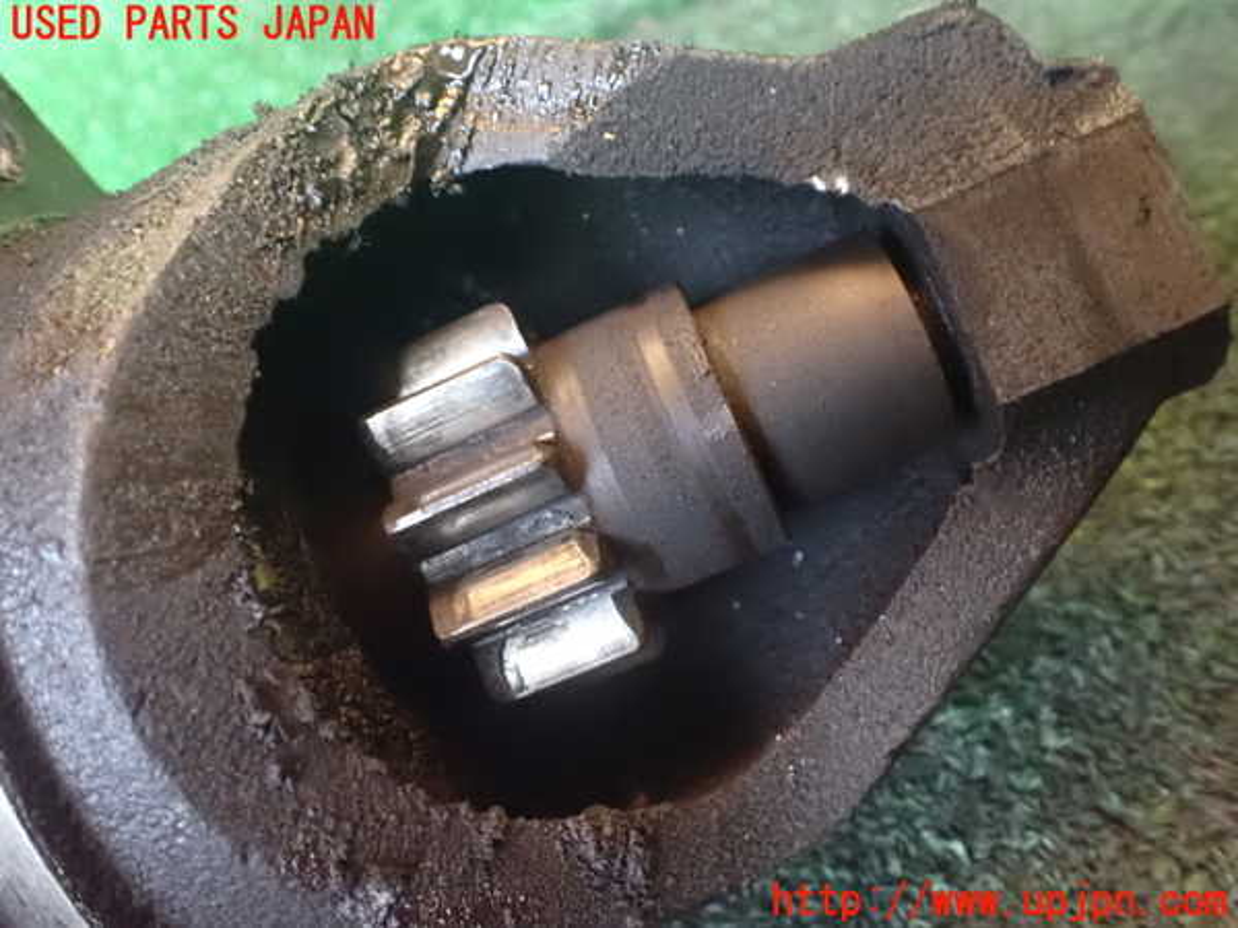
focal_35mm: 30
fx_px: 1073
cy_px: 464
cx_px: 619
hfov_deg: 60.0
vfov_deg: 46.8
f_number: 2.3
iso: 1600
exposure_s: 1/25
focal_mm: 5.4
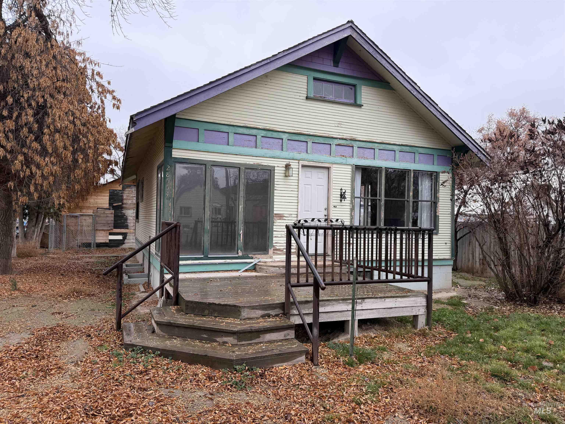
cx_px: 282
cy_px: 212
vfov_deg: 56.8
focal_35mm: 24
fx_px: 392
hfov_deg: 71.6
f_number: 1.78
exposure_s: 1/338
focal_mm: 6.76
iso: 80
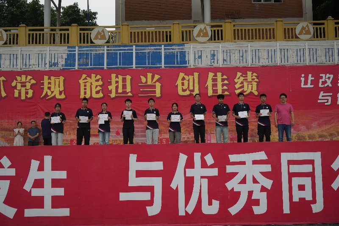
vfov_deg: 26.5
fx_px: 480
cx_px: 170
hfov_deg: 38.9
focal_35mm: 51
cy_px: 113
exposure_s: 1/250
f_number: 4.5
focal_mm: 51
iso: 100
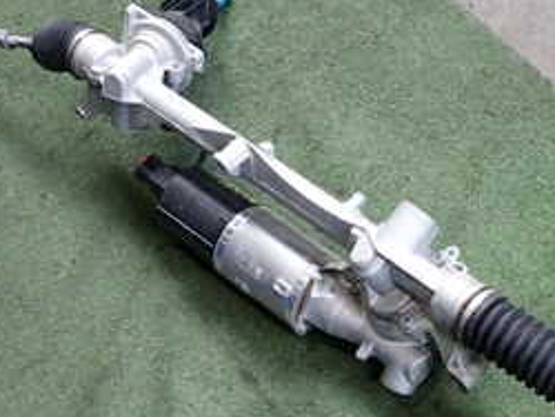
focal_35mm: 72
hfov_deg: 26.9
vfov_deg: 20.2
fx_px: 1155
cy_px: 335
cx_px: 369
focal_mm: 5.4
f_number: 2.3
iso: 200
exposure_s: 1/100
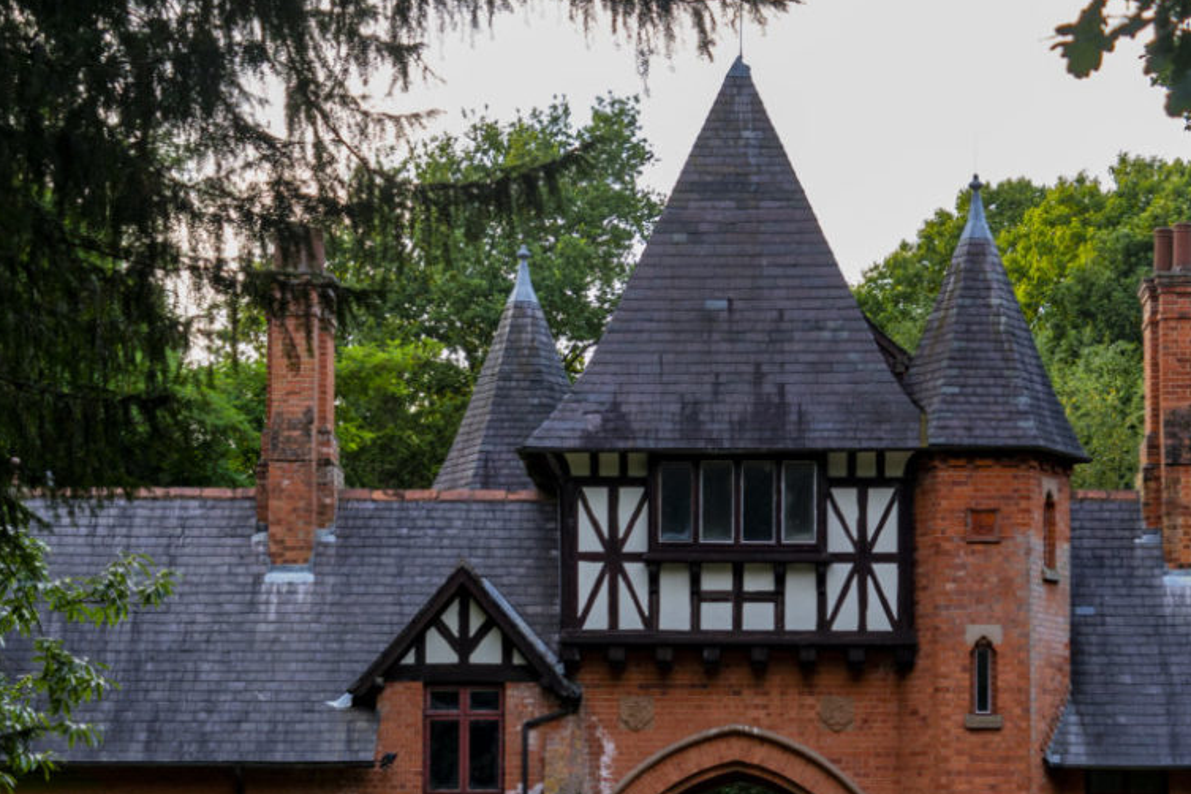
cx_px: 726
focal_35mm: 102
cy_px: 655
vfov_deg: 13.3
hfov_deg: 20.0
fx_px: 3374
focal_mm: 49
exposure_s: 1/40
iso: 200
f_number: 6.3
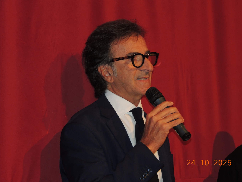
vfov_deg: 8.0
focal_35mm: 185
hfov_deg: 10.7
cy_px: 91
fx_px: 1293
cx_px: 121
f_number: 4.6
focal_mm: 33
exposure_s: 1/60
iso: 400
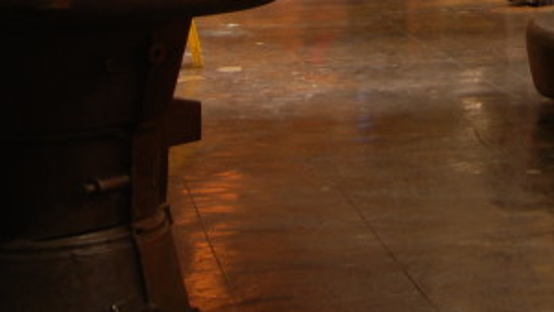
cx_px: 777
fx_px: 1896
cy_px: -256
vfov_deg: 9.0
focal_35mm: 129
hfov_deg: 15.6
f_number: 4
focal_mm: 24
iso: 160
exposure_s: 3
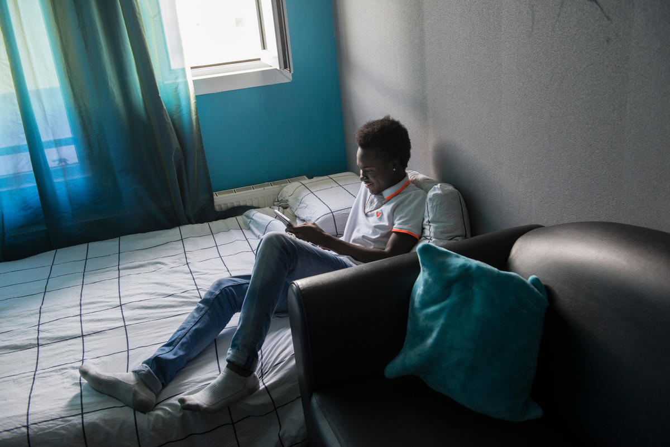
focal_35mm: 35
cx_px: 335
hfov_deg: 54.4
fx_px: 652
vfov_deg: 37.9
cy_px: 224
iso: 1250
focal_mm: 35
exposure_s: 1/80
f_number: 4.5
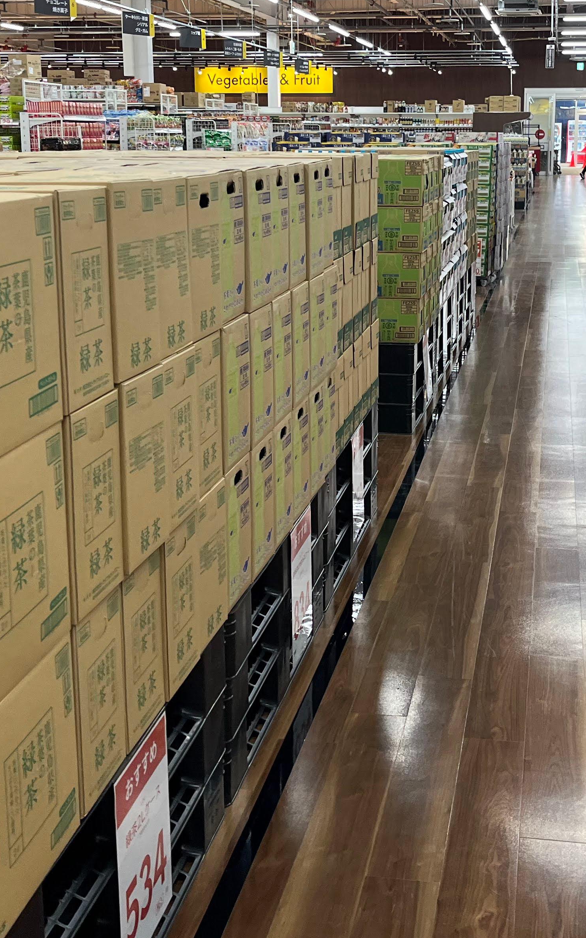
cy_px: 360
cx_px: 392
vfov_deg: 42.4
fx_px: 1201
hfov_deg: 27.3
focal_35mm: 47
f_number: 1.6
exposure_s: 1/111
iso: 125
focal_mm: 5.1
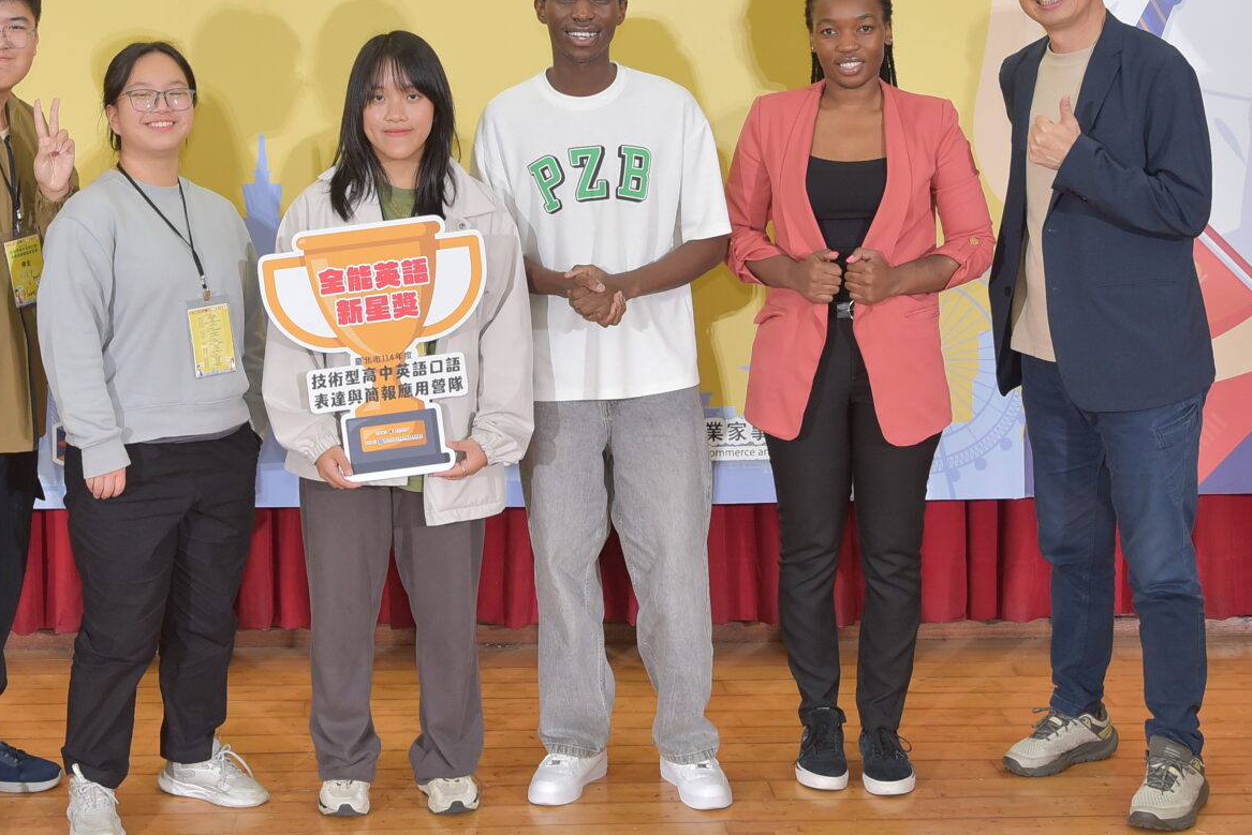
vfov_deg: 17.1
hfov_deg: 25.5
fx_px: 2748
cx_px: 401
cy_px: 90
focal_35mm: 79
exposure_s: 1/125
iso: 800
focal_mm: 36
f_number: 5
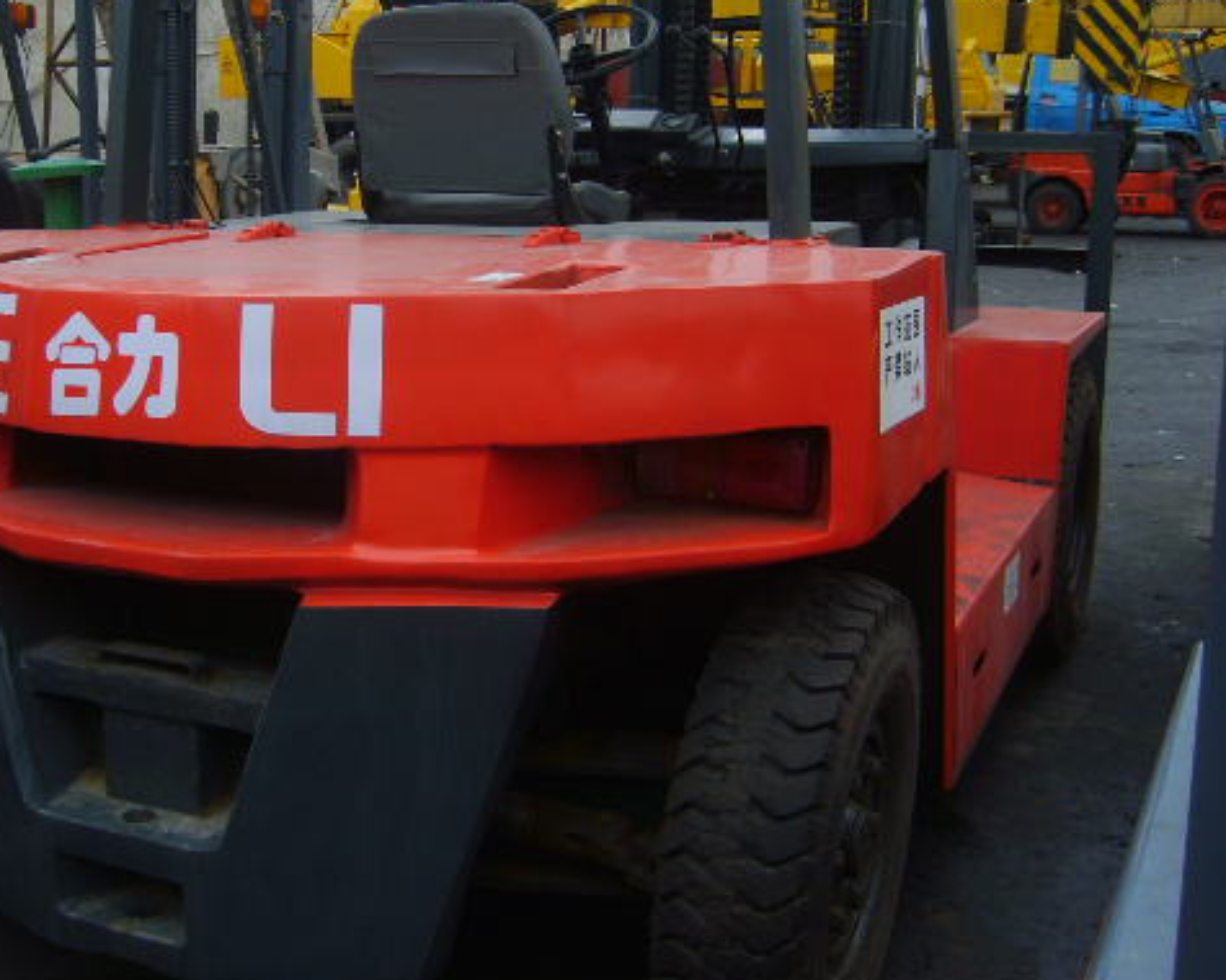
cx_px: 416
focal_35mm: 46
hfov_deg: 39.9
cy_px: 400
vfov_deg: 32.7
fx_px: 1669
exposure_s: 1/125
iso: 50
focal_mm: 5.8
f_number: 2.8
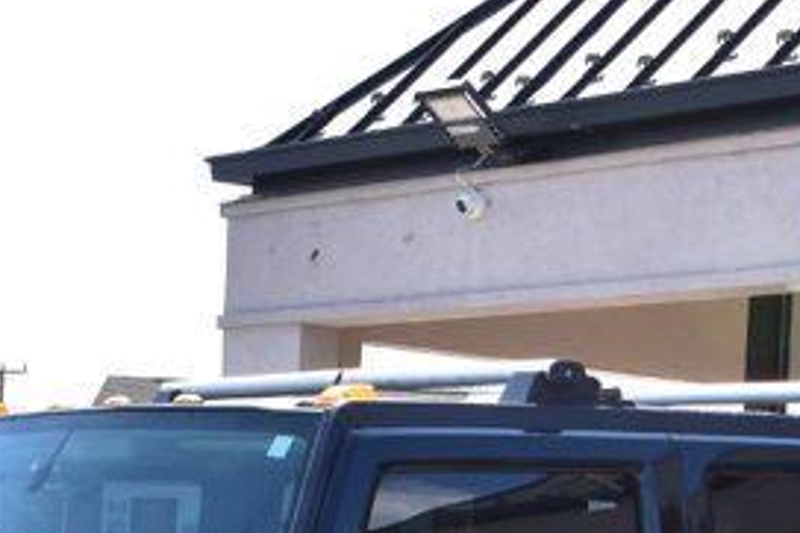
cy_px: 727
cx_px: 829
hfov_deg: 15.5
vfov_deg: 10.3
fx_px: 2884
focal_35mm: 130
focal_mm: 23
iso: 400
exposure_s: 1/320
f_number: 10
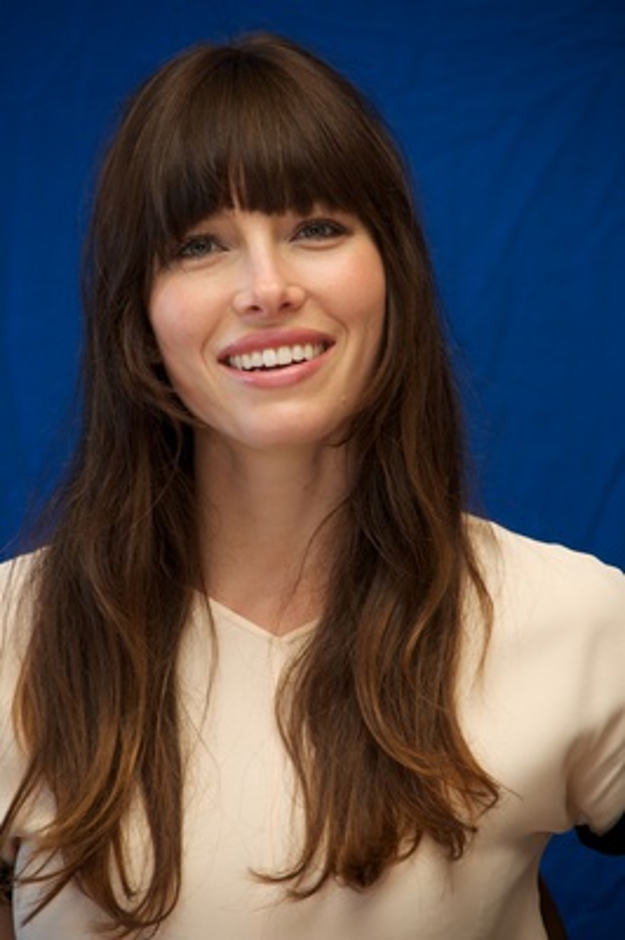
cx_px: 312
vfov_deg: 10.3
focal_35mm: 200
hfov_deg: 6.9
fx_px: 5217
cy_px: 470
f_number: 5.6
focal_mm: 200
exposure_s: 1/60
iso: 800
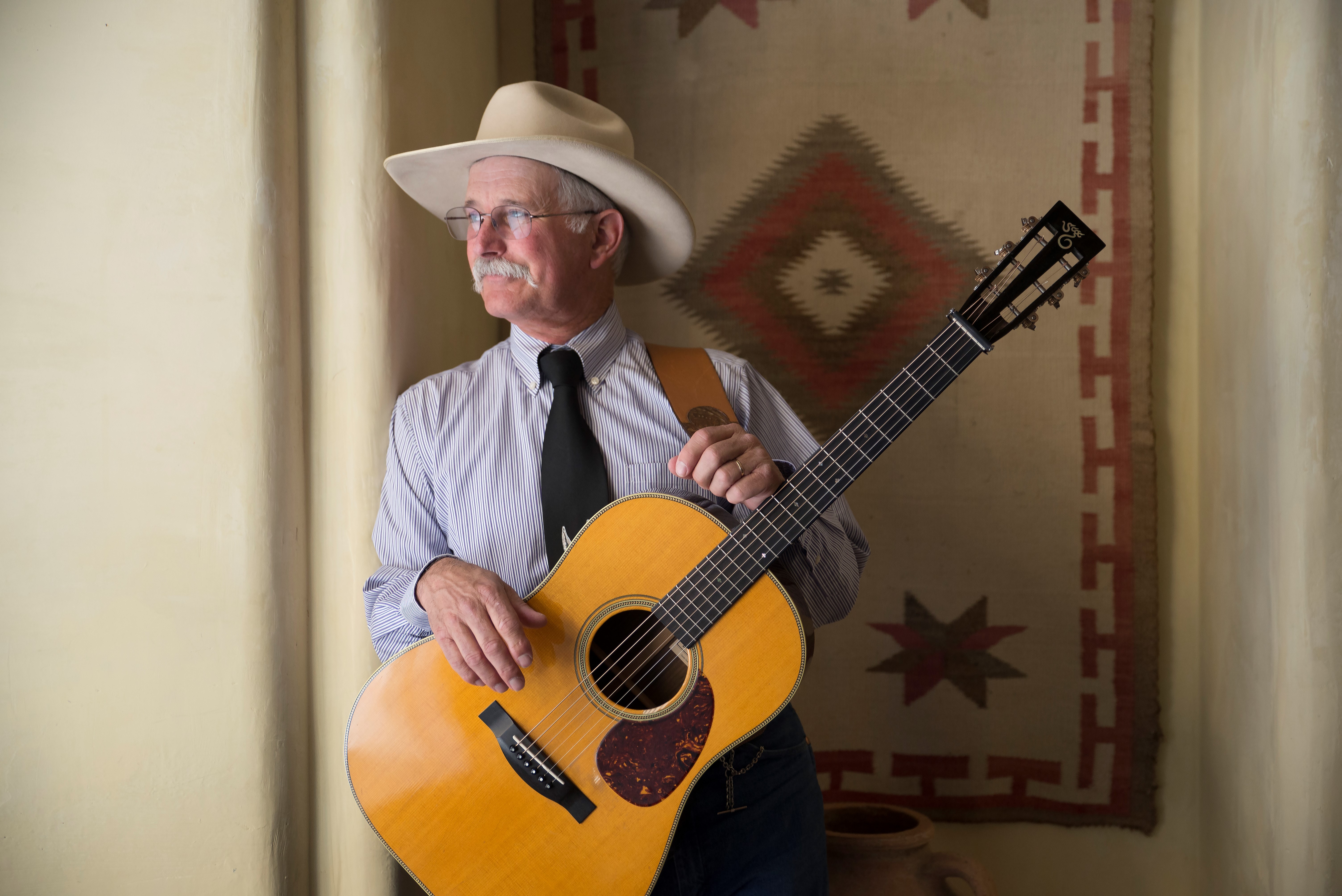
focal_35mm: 48
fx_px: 1790
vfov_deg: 28.1
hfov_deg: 41.1
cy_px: 448
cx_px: 671
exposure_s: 1/640
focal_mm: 48
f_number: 2.8
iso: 800
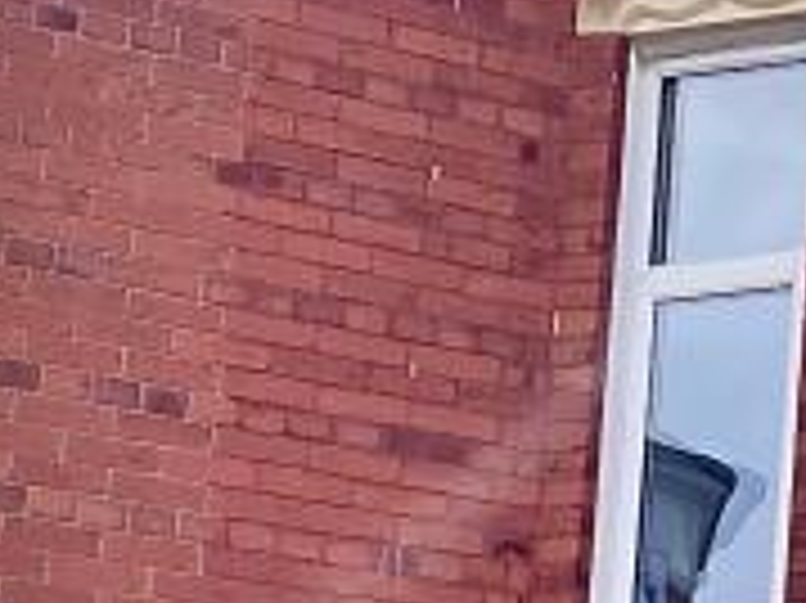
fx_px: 3467
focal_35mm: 149
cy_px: 1008
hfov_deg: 10.8
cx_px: 2067
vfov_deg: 9.6
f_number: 1.6
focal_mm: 5.1
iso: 50
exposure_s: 1/2967
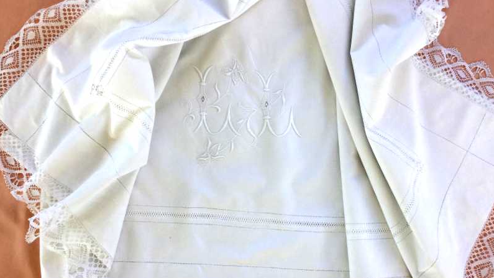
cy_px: 175
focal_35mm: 34
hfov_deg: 58.0
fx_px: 445
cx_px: 247
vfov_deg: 34.4
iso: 25
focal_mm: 3.3
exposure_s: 1/120
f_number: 2.4
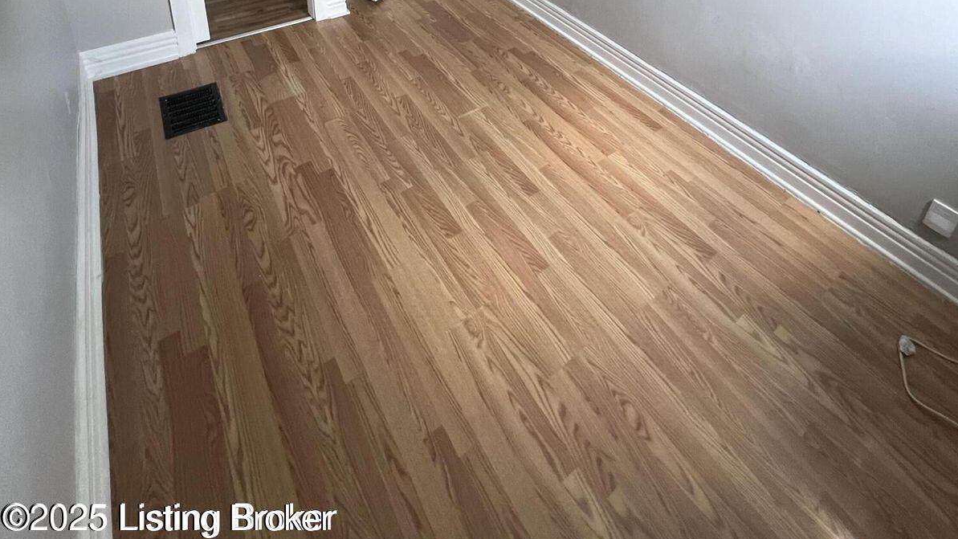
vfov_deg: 43.6
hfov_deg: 89.6
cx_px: 480
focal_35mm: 19
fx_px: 483
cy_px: -67
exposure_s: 1/99
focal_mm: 1.57
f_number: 1.8
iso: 200
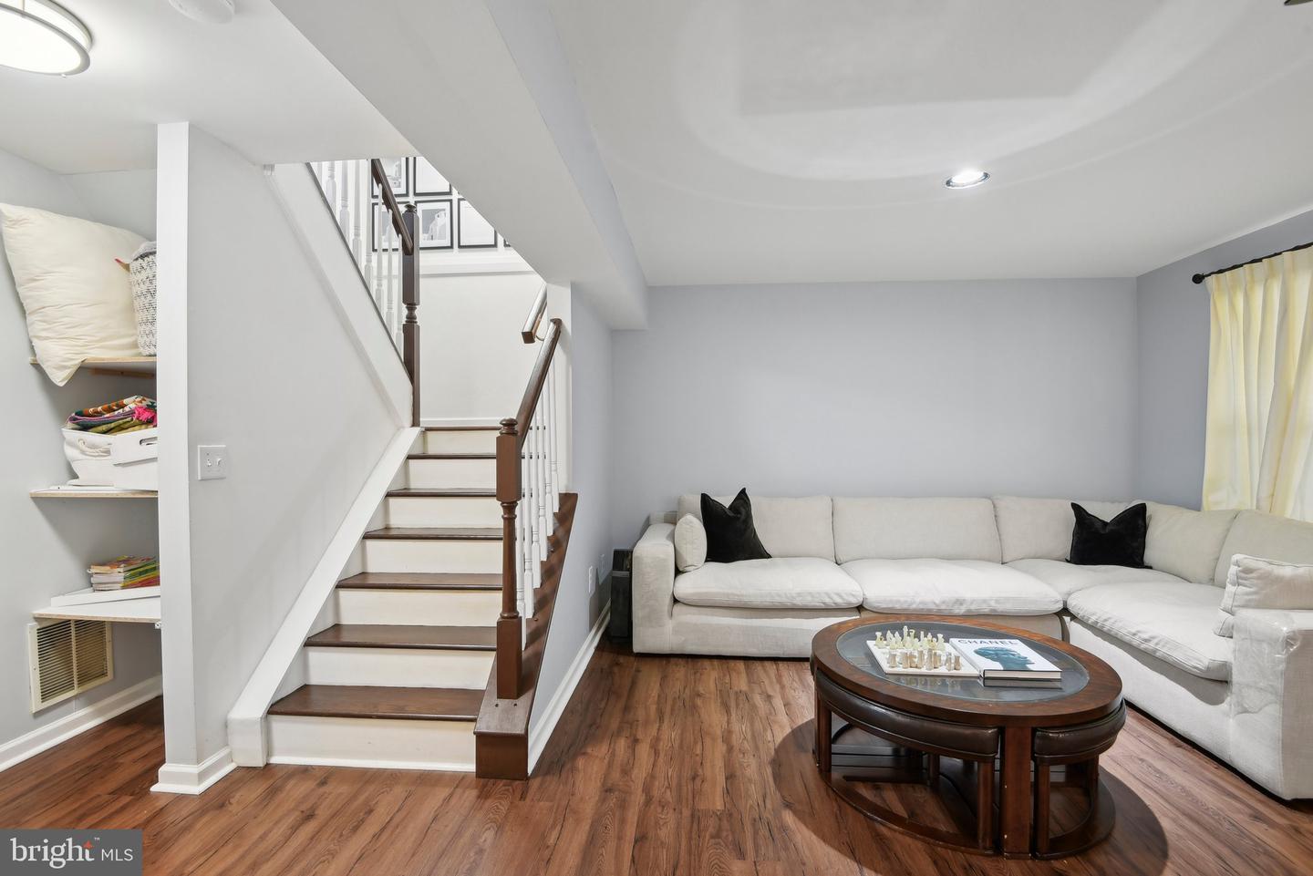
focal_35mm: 16
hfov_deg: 96.7
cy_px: 438
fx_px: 584
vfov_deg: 73.8
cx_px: 656
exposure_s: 1/6
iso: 400
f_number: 8
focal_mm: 16
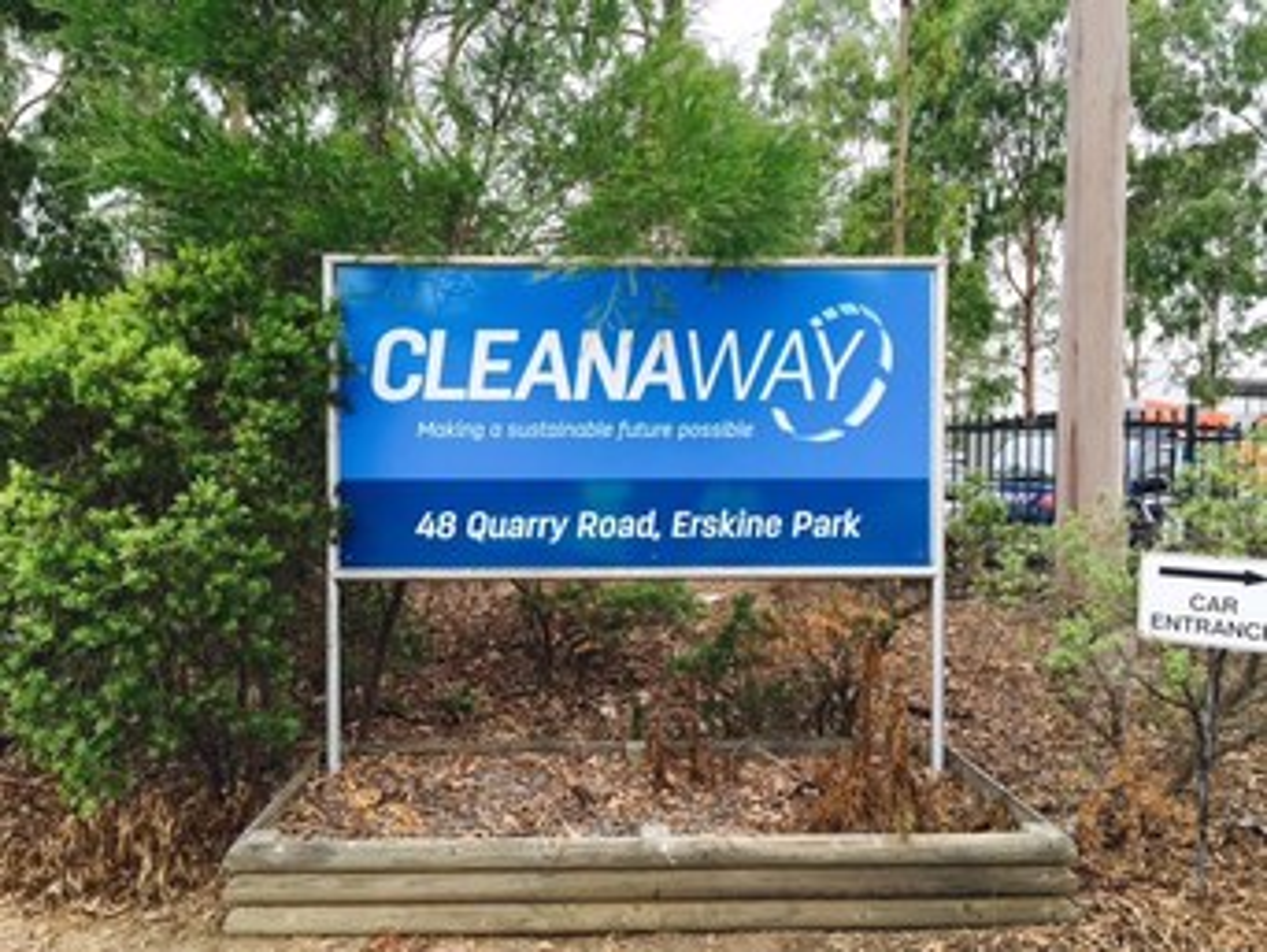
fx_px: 1062
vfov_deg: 48.3
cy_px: 476
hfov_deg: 61.6
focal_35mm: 29
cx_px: 634
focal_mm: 4.15
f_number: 2.2
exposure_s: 1/141
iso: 32
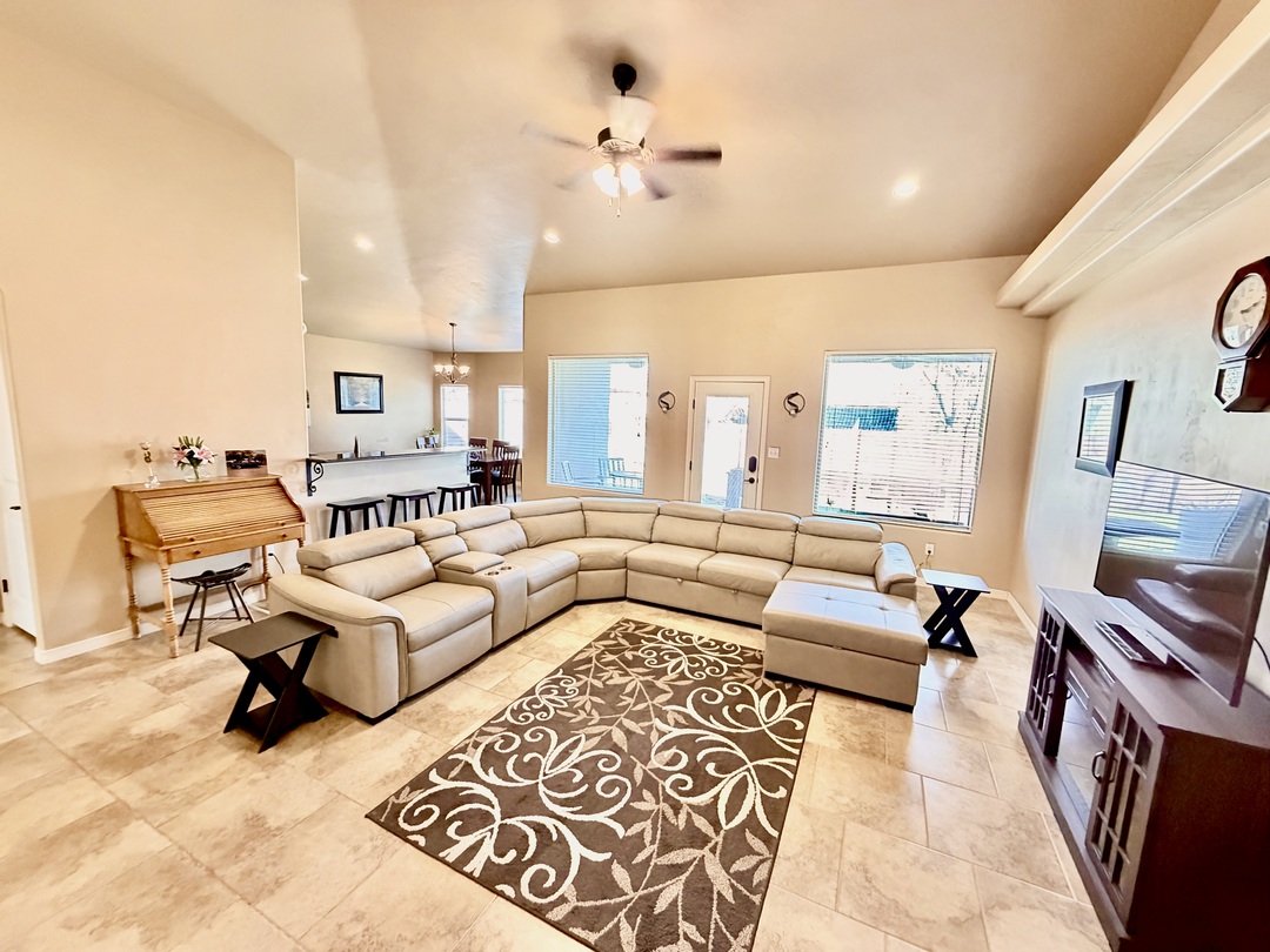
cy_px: 476
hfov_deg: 102.1
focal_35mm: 14
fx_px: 514
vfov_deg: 85.7
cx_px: 635
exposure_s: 1/60
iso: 640
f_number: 2.2
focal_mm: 2.22
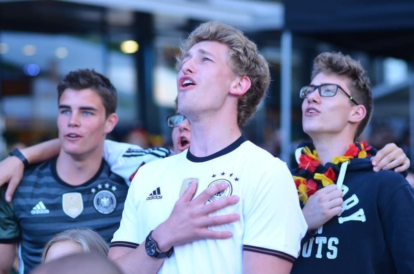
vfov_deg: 10.7
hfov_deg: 16.1
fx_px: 1463
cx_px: 207
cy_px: 137
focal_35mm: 128
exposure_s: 1/320
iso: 640
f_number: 2.8
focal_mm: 85
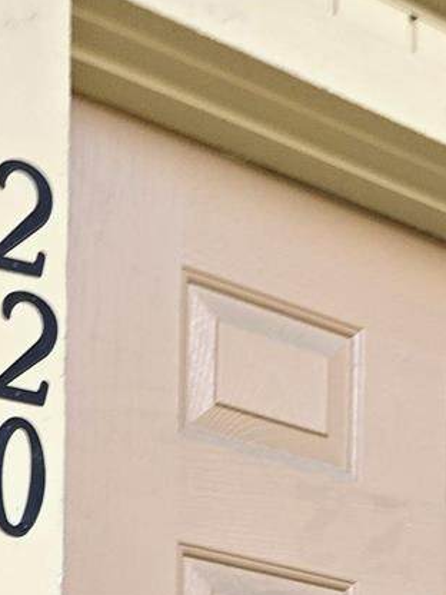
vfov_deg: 18.9
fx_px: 1426
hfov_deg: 17.3
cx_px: 452
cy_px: 1023
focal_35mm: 83
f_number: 1.7
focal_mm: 6.3
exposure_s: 1/24
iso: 100
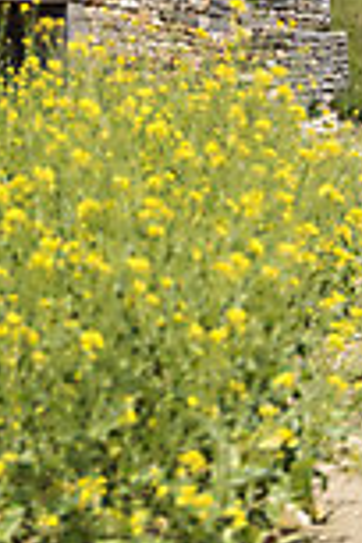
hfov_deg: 11.8
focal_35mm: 115
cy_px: -156
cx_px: -20
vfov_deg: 16.8
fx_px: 1734
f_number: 3.2
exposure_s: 1/2000
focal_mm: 44
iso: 100
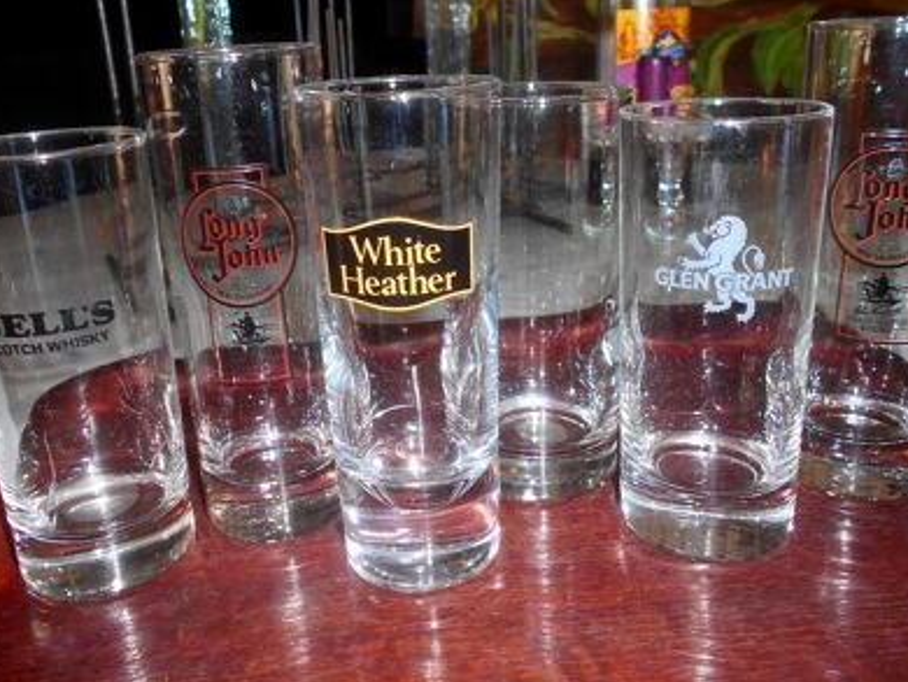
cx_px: 468
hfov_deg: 56.8
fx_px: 840
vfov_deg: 44.1
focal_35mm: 32
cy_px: 300
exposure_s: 1/25
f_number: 3.2
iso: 80
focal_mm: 4.6
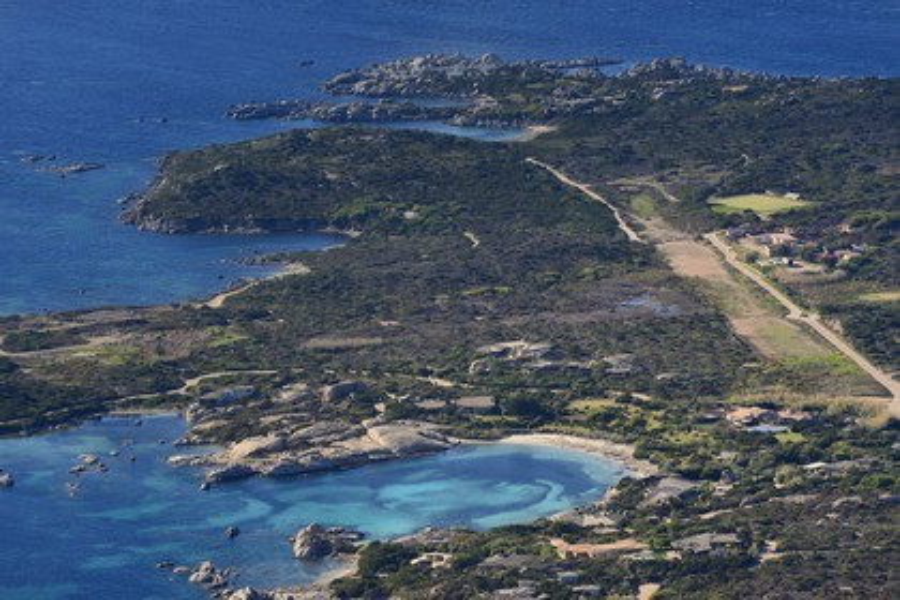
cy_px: 300
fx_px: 5000
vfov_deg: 6.9
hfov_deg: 10.3
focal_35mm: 200
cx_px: 450
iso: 400
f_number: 8
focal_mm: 200
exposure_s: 1/1000
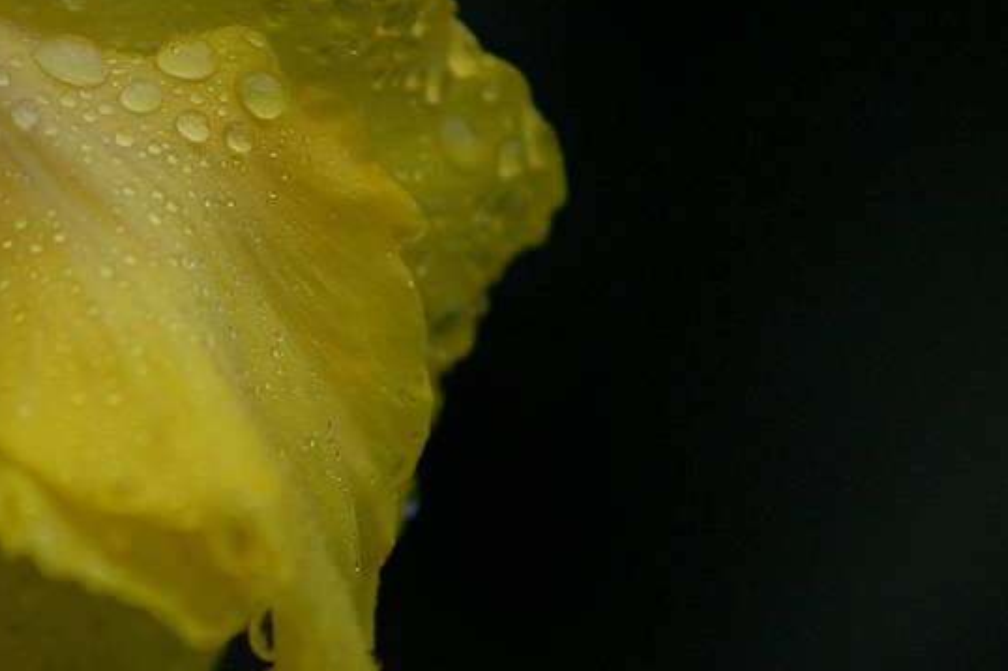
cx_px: 161
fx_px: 16789
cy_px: 380
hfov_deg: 3.4
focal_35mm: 600
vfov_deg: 2.3
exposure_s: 1/320
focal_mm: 210
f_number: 4
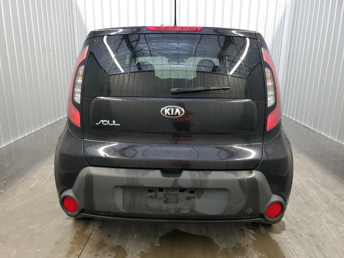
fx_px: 258
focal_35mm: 26
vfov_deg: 53.1
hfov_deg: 67.3
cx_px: 172
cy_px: 129
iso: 417
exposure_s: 1/60.2
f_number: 1.5
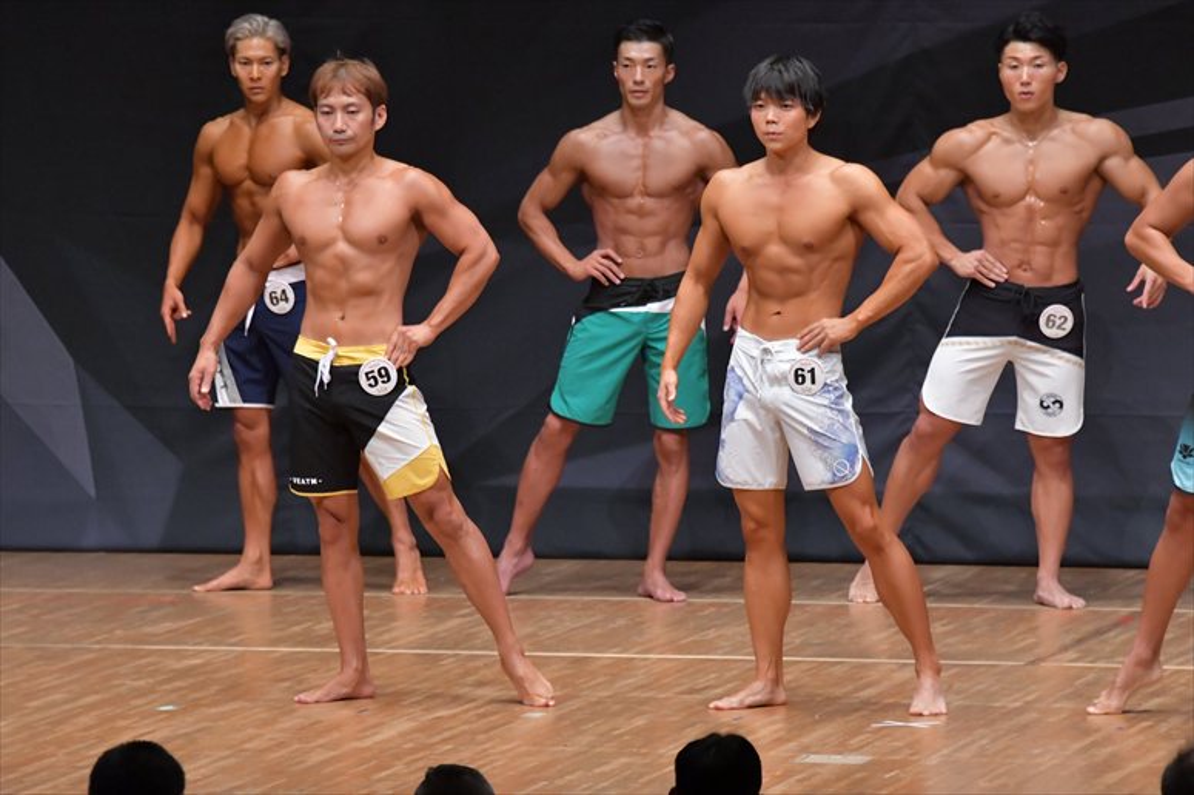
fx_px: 8951
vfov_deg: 5.1
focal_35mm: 270
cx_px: 597
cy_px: 398
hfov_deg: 7.6
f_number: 5.6
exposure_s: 1/400
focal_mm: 180
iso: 6400
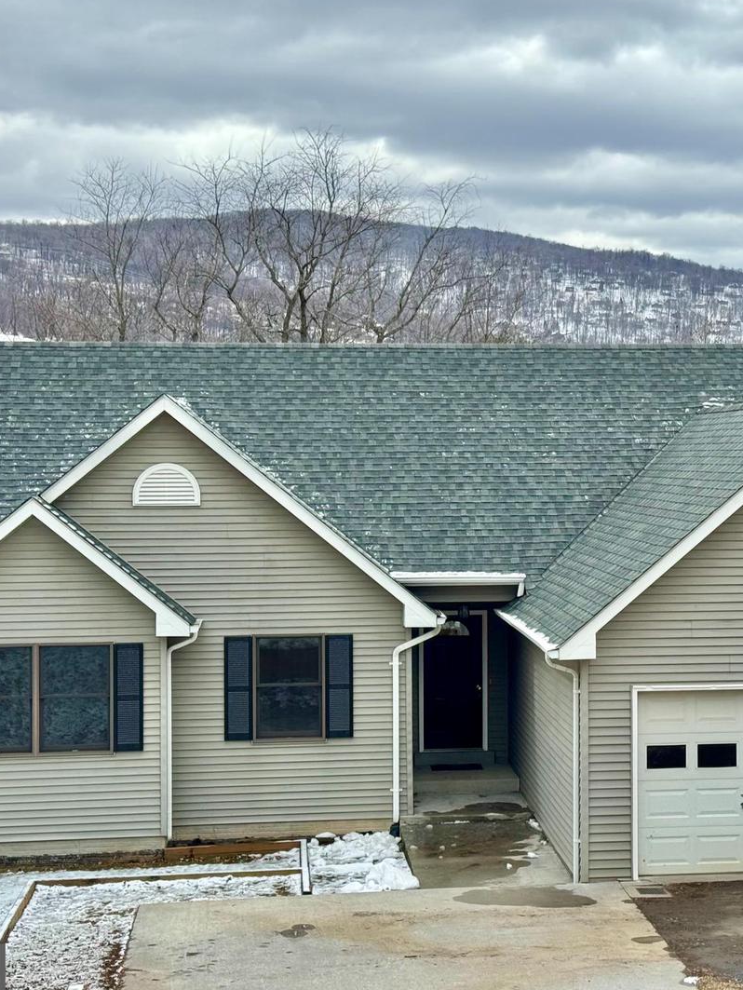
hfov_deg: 22.5
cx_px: 512
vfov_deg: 29.8
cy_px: 495
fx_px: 1859
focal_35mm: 65
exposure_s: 1/1524
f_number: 1.78
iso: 64
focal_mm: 6.76
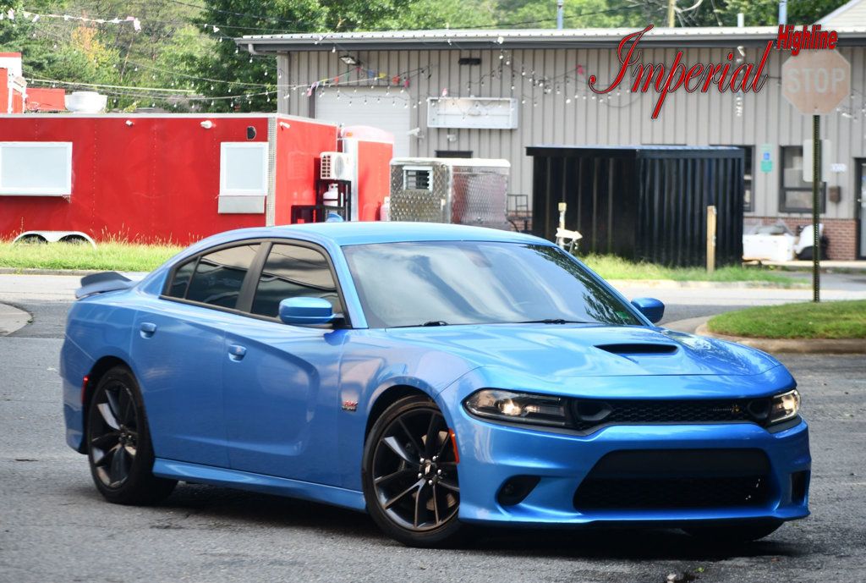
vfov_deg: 8.4
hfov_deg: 12.4
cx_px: 433
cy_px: 292
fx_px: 3980
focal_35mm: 165
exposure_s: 1/250
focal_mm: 110
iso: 160
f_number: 8
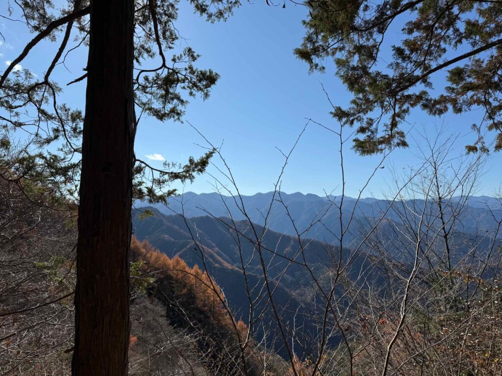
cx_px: 251
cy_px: 188
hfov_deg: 71.6
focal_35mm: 24
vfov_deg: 56.8
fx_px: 348
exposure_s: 1/6711
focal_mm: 6.76
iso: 80
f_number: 1.78
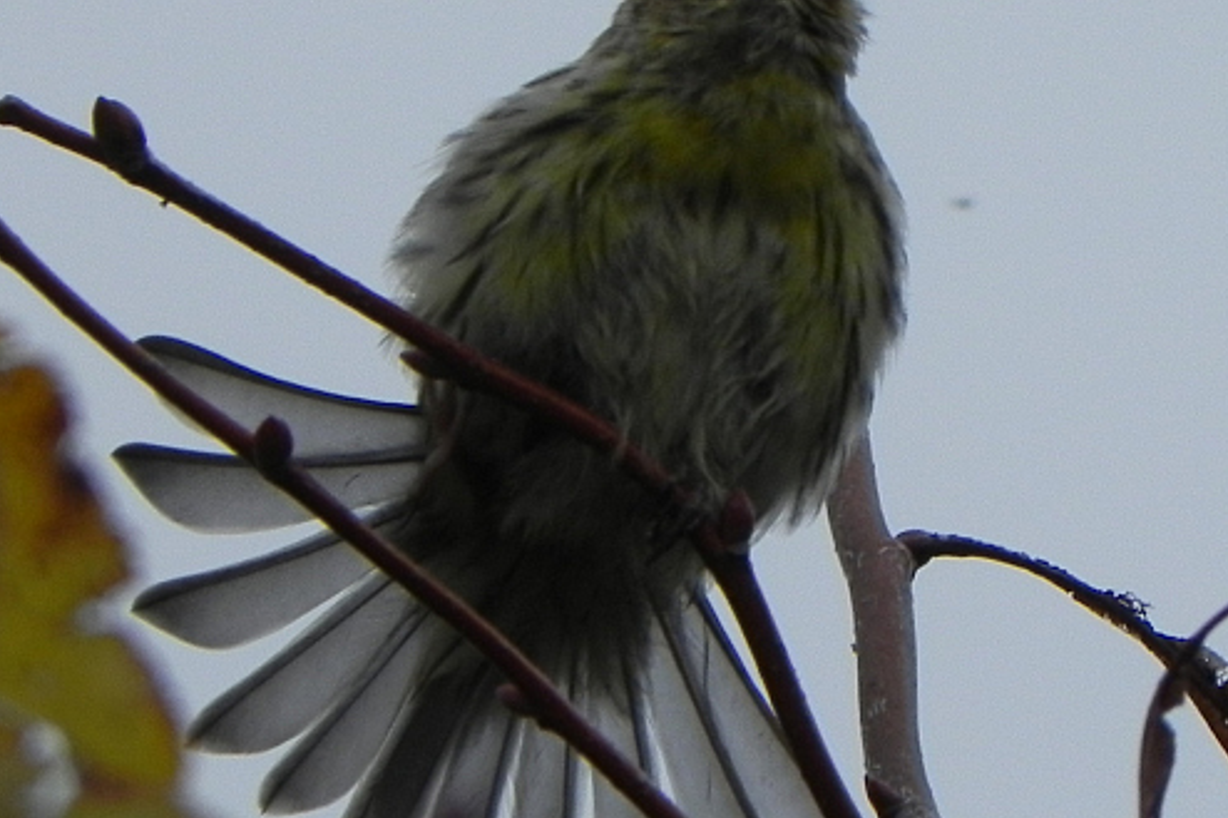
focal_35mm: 1462
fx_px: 49851
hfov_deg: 1.4
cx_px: 781
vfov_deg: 0.9
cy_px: 209
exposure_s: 1/383
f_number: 6.3
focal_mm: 120
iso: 160
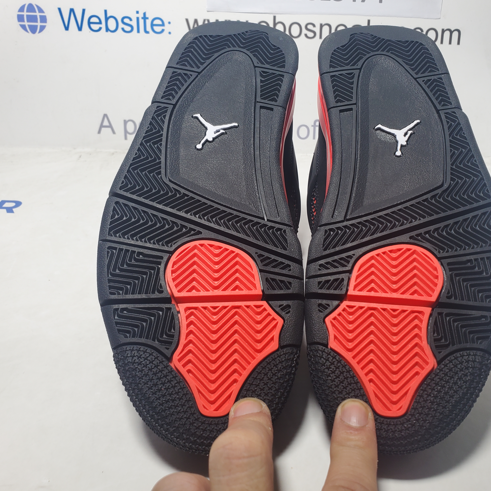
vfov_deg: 52.5
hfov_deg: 51.9
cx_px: 311
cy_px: 244
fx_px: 497
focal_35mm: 31
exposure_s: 1/147
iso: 50
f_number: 2.4
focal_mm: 4.3
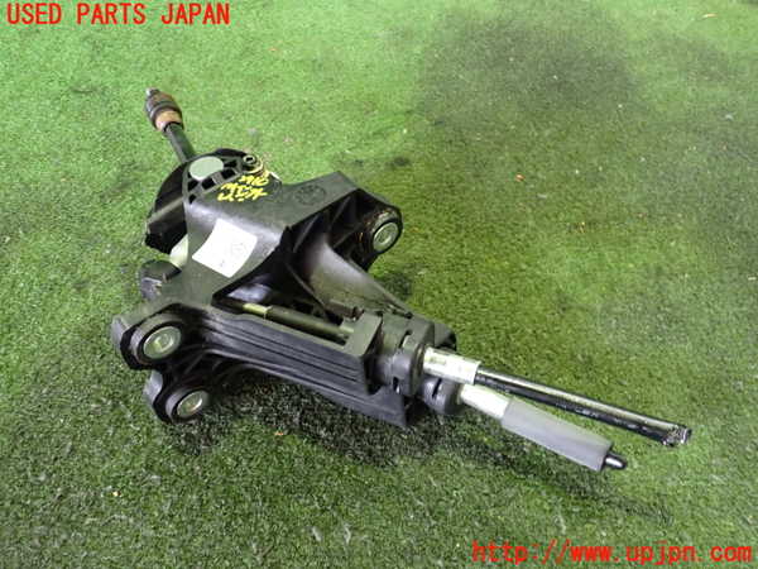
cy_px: 284
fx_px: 657
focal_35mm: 30
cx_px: 379
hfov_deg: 60.0
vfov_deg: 46.8
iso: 800
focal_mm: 5.4
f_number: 2.3
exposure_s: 1/30
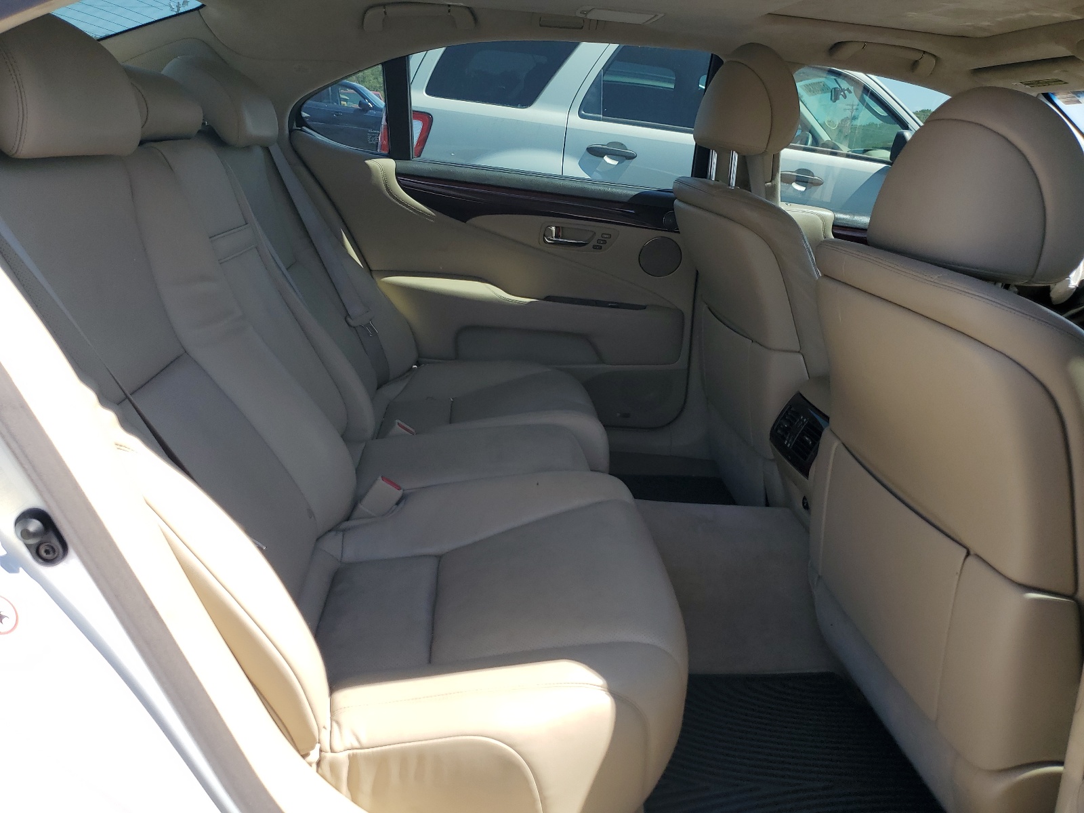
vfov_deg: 53.1
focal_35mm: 26
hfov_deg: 67.3
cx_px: 542
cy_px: 406
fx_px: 814
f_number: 1.5
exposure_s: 1/1250
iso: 50
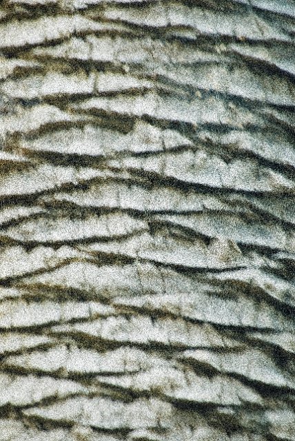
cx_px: 148
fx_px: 3311
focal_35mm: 270
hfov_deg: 5.1
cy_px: 220
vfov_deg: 7.6
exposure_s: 1/6
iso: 100
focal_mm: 180
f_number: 4.8
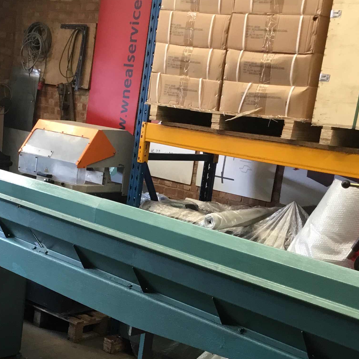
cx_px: 115
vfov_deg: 28.7
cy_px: 264
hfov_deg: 28.8
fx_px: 692
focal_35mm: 59
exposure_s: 1/33
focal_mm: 3.3
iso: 100
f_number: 2.4
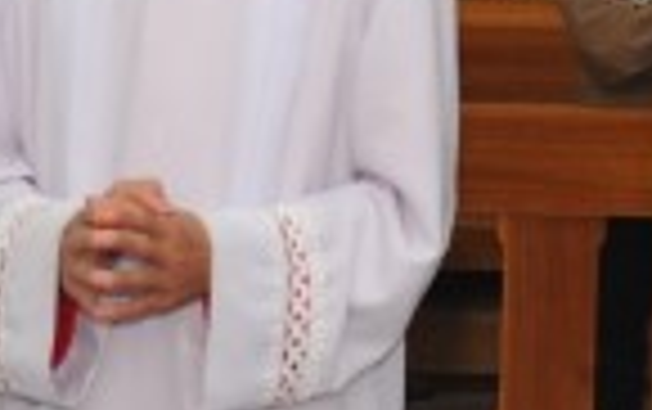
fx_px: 5479
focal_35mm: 308
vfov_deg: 4.1
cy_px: -788
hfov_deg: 6.5
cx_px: 1556
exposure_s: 1/160
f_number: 5.6
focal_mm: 38
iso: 1250
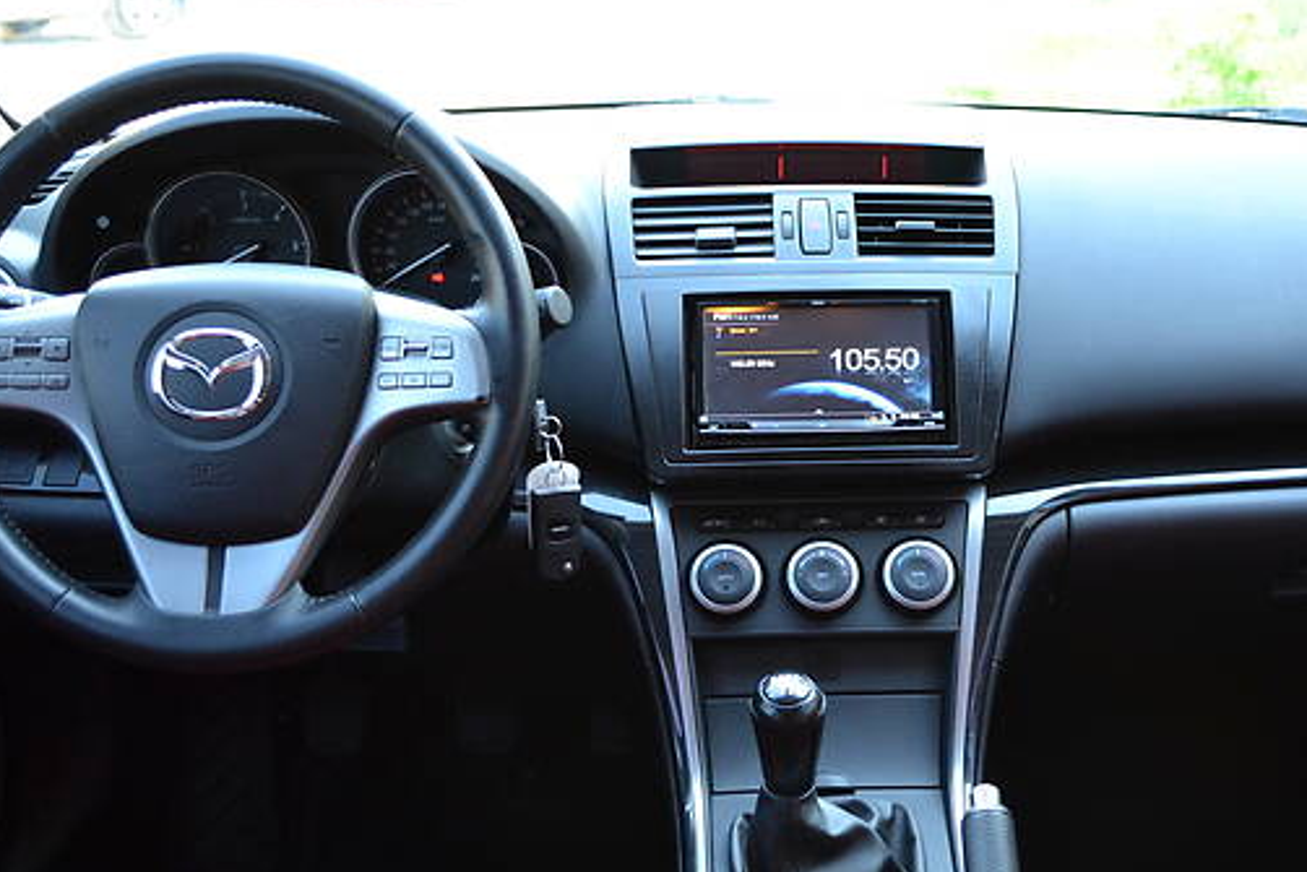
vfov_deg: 31.2
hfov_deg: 45.0
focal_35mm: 43
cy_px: 431
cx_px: 820
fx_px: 1561
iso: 400
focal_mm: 18
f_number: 3.5
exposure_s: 1/25
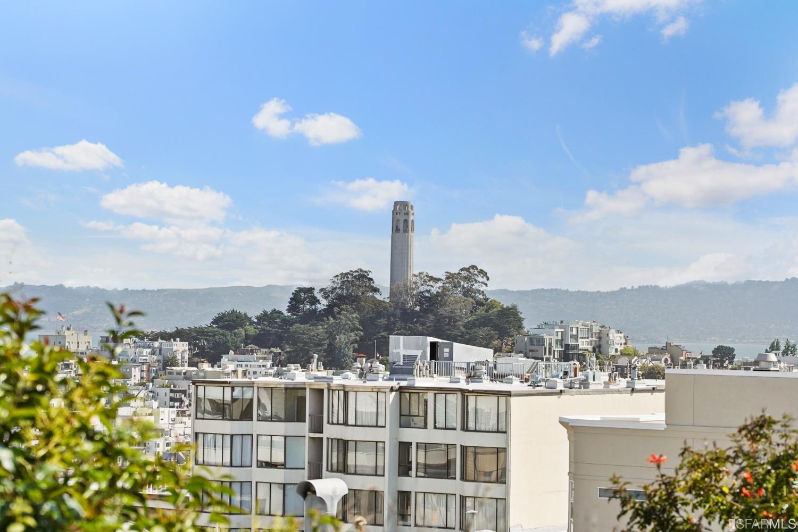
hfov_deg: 18.3
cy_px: 266
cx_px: 399
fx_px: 2482
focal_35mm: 112
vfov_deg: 12.2
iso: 1250
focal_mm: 75
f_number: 5.6
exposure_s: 1/3200
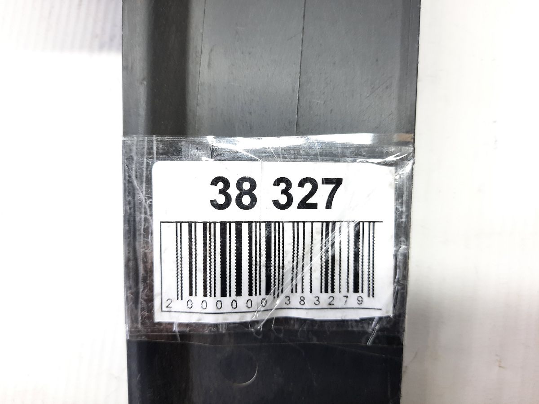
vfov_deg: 54.9
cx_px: 270
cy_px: 202
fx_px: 389
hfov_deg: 69.4
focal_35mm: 25
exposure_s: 1/50
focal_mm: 4.6
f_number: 2
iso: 160
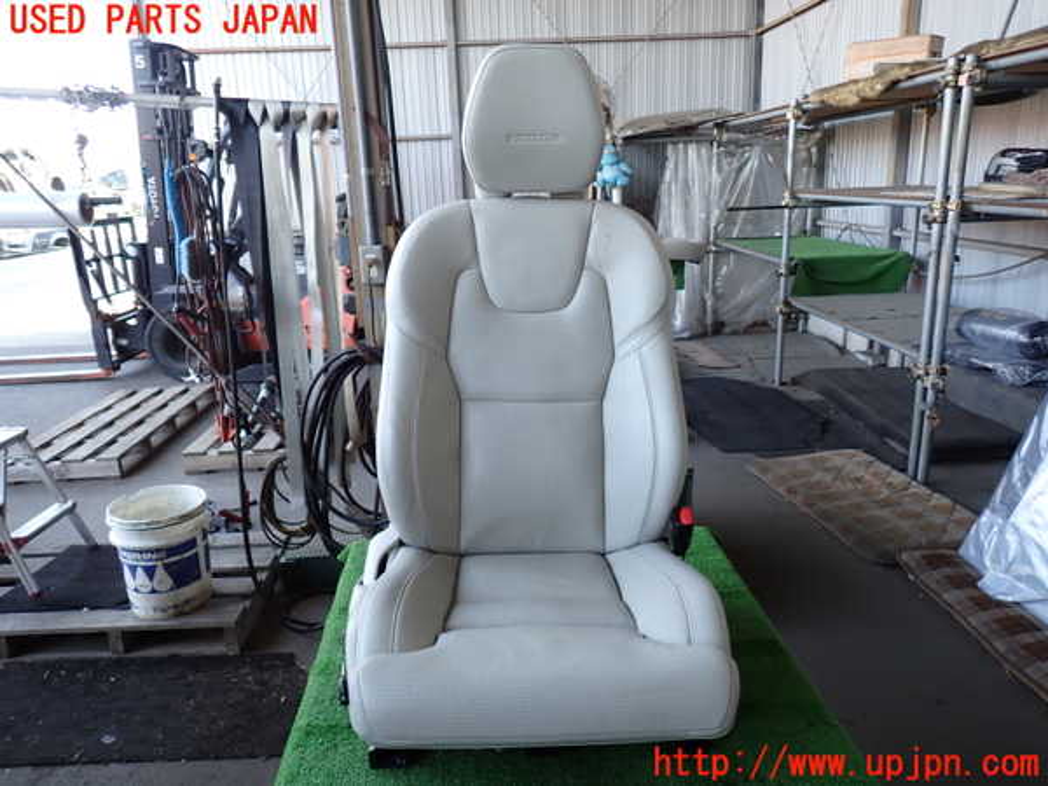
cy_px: 393
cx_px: 524
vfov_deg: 54.9
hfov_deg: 69.4
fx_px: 757
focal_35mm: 25
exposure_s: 1/80
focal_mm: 4.5
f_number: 2
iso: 100
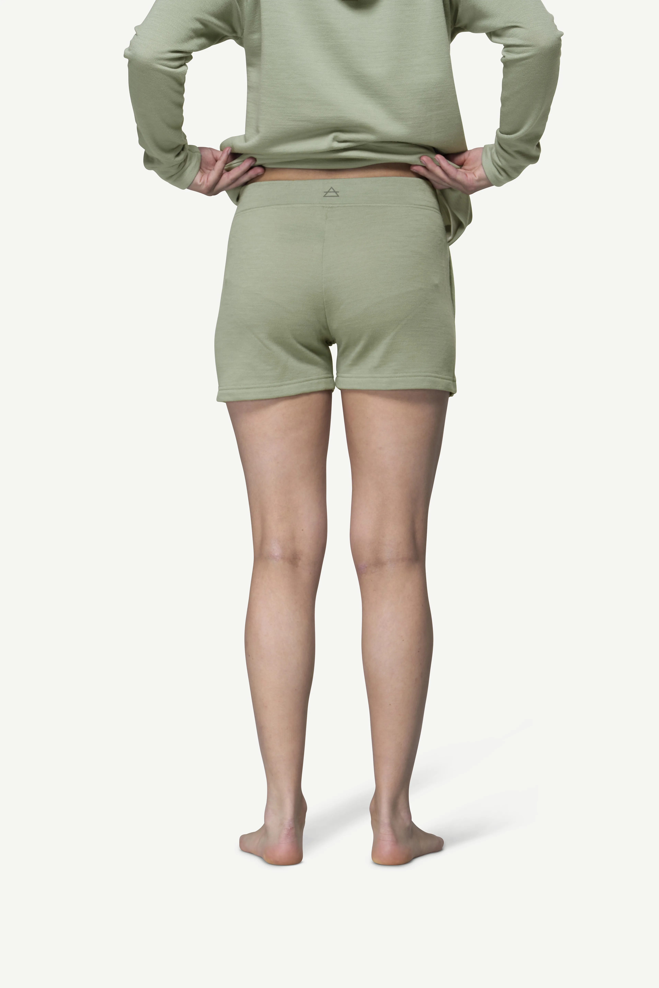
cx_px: 330
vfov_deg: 18.9
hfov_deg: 12.7
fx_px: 2965
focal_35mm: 108
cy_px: 494
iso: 100
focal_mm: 108
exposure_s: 1/50
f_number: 6.3
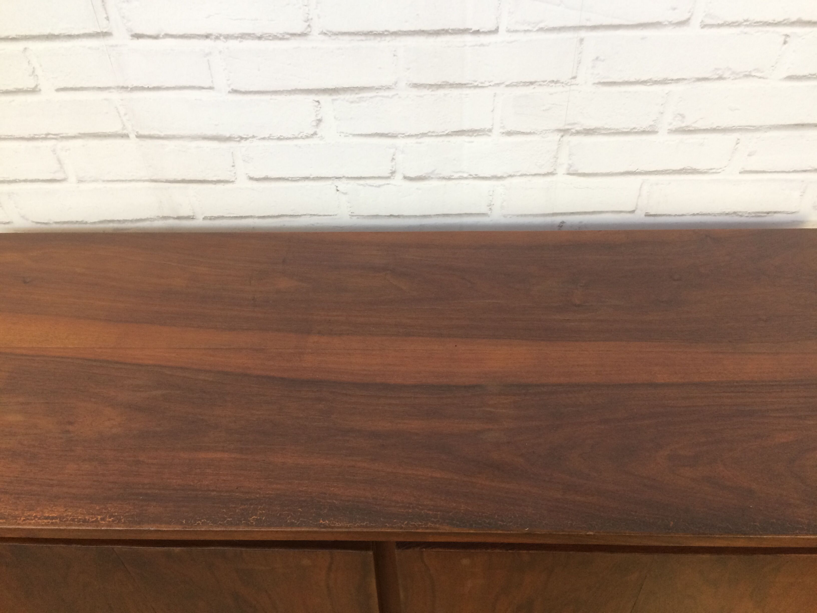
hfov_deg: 61.7
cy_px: 306
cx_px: 408
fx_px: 684
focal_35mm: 29
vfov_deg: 48.2
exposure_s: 1/33
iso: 64
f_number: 2.2
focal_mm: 4.15
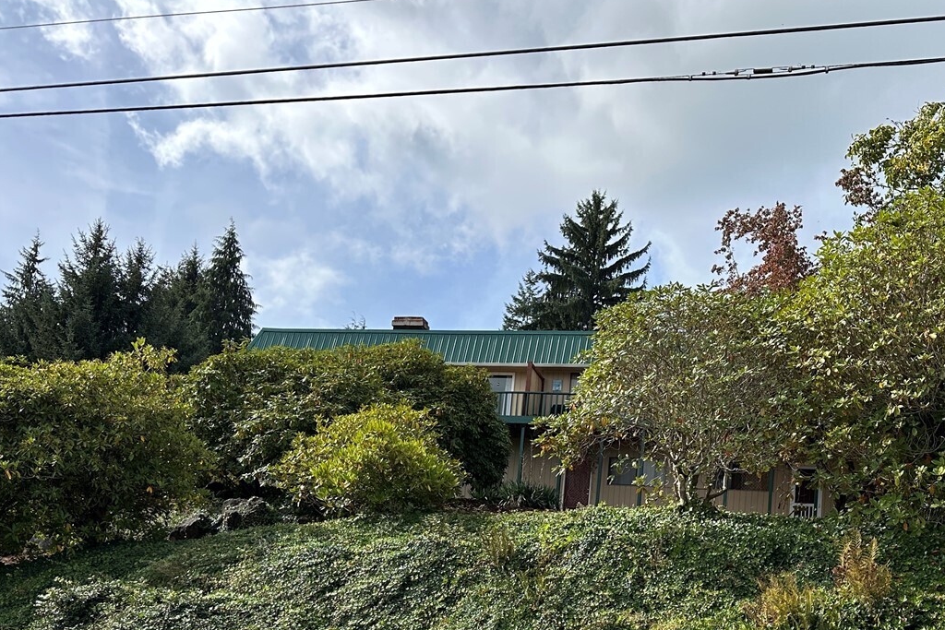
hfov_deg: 49.4
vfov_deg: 32.8
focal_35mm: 39
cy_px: 541
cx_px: 529
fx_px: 1024
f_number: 1.78
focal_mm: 6.86
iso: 80
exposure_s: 1/3155
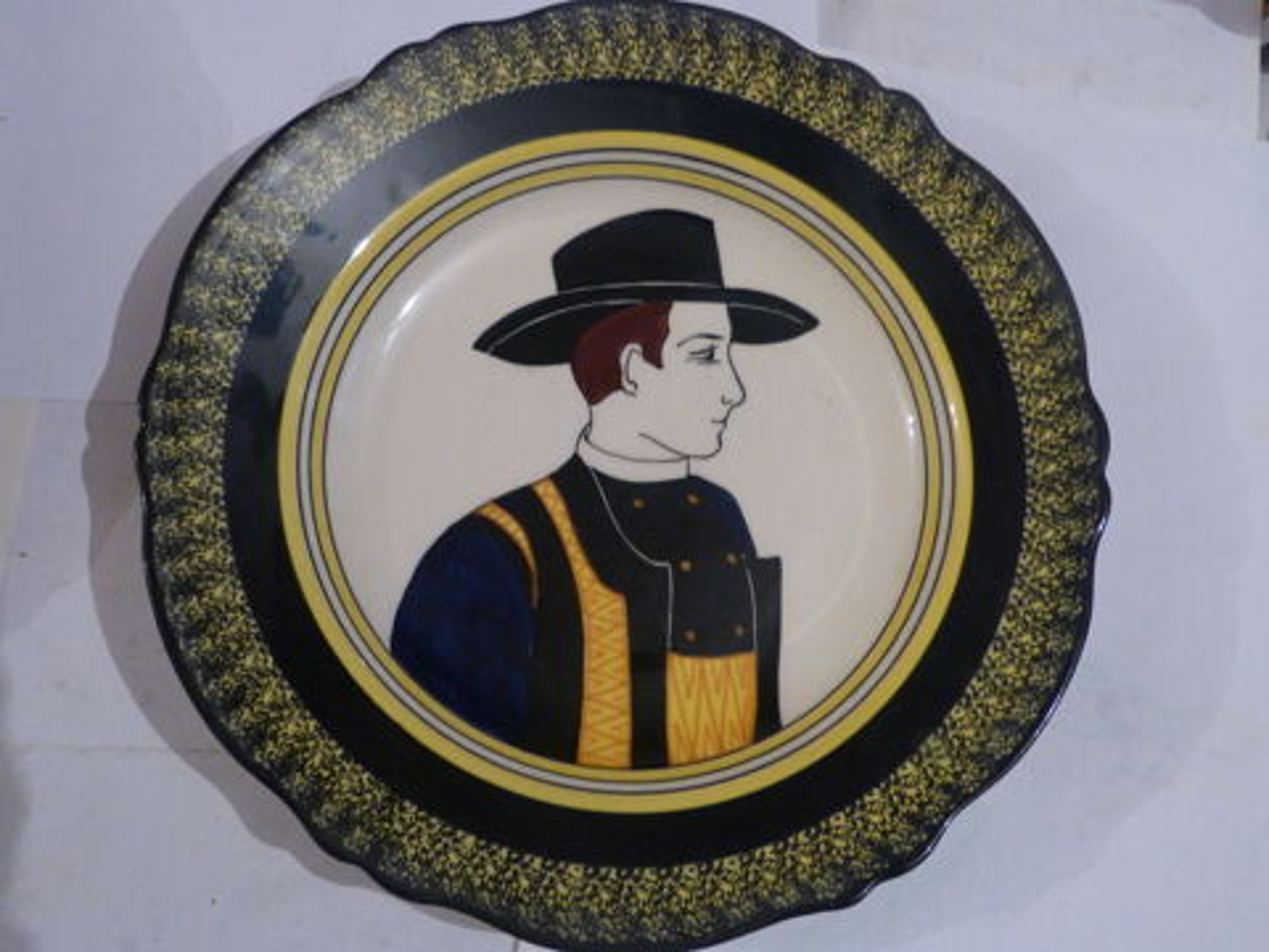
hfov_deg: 55.4
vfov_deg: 42.9
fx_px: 1210
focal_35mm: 33
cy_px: 476
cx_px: 634
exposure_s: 1/15
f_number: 3
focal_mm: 5.9
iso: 500
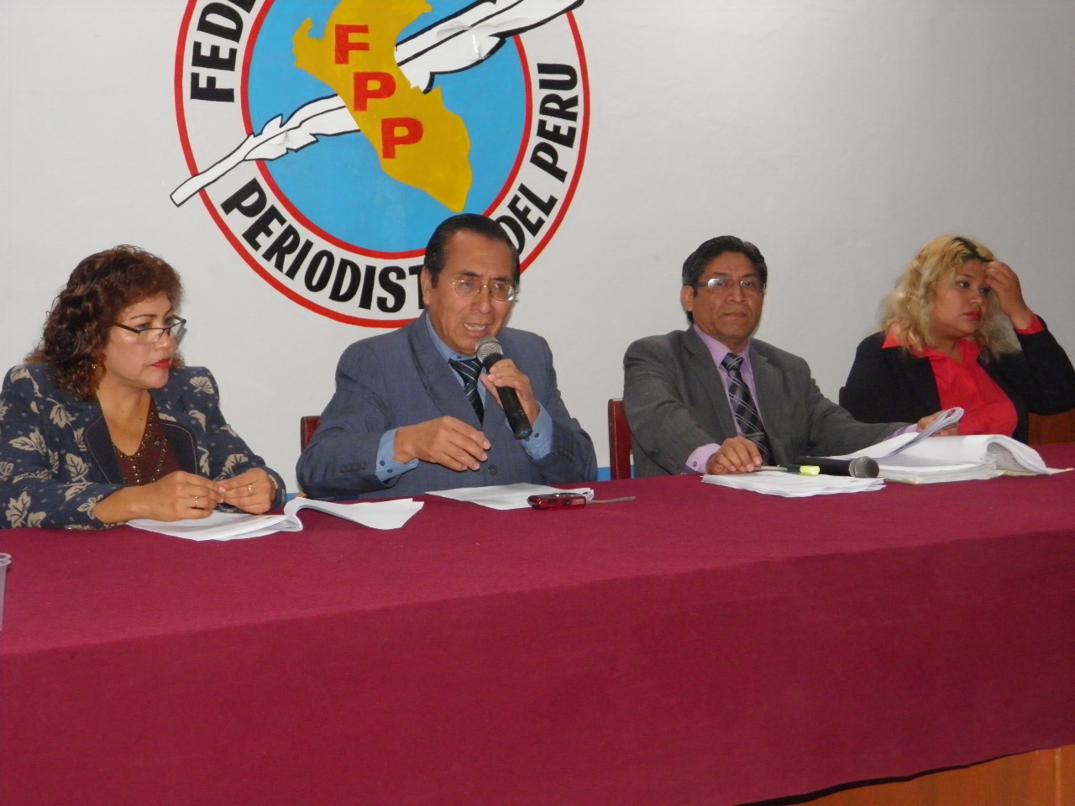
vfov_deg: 23.7
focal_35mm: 62
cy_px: 403
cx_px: 538
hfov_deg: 31.2
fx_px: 1925
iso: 320
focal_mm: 11.2
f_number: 3.8
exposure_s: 1/80
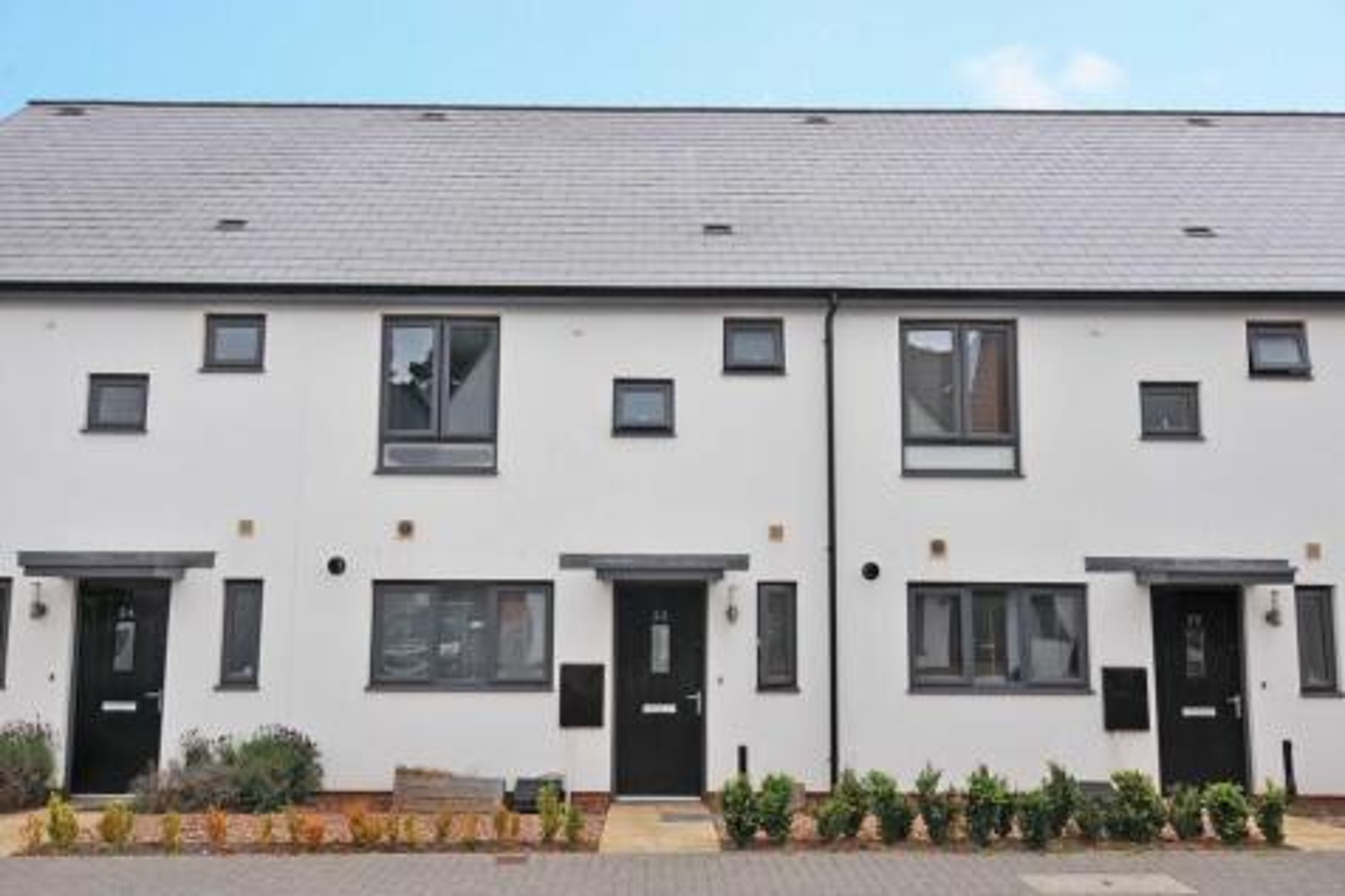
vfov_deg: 41.7
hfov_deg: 59.5
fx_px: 1176
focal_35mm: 32
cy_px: 448
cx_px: 672
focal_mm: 21
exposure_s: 1/200
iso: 250
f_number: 10
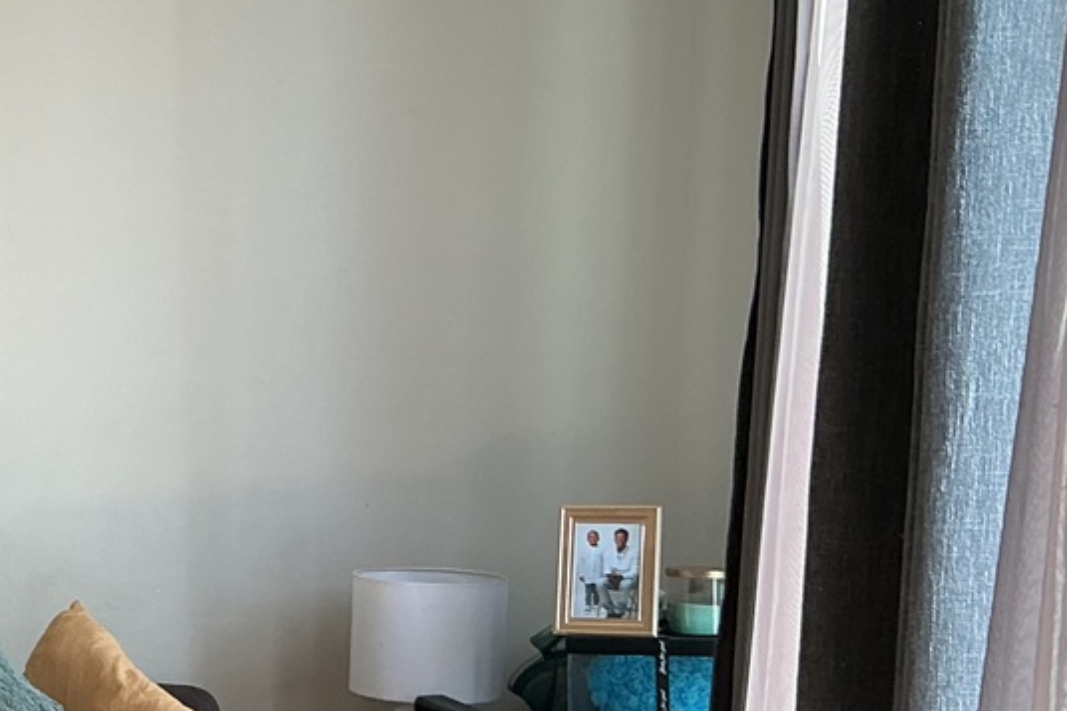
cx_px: -127
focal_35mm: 81
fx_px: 2400
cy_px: 580
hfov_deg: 23.4
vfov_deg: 16.7
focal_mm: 3
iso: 40
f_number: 1.8
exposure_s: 1/60
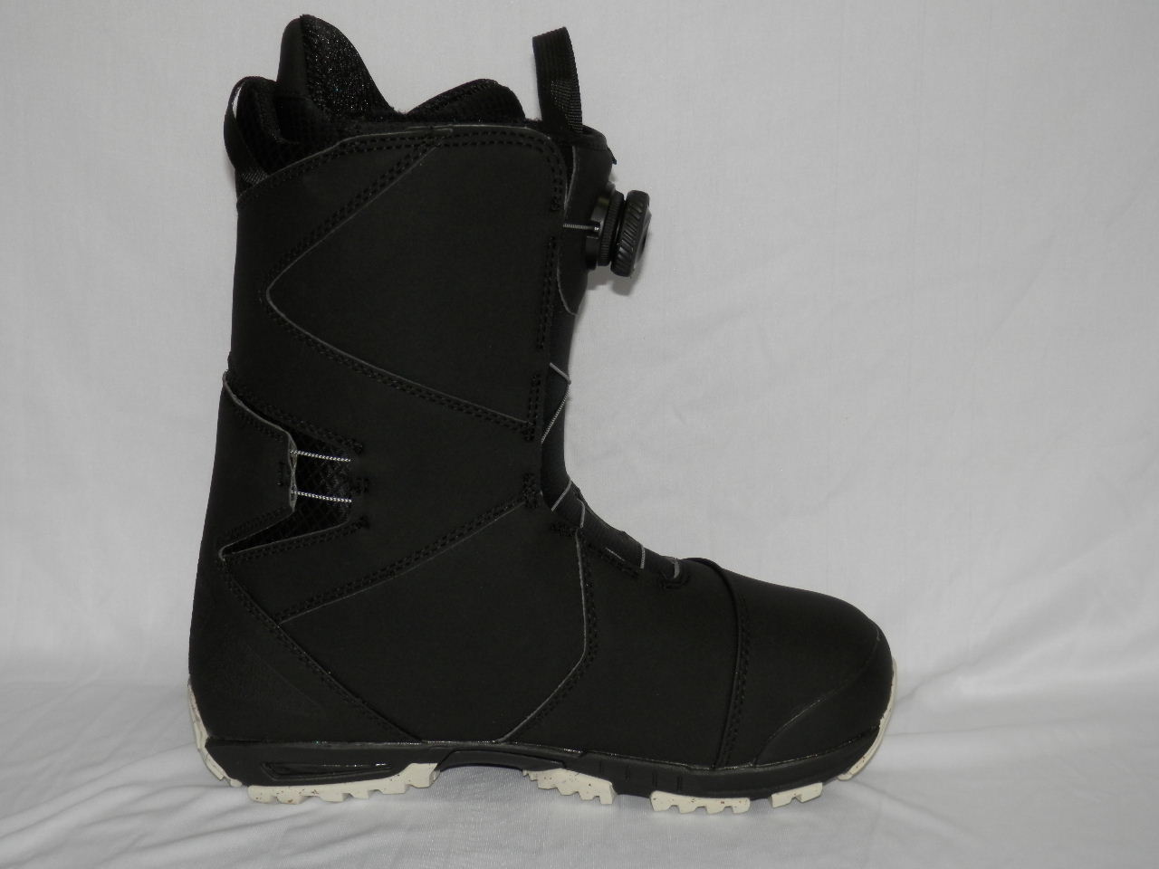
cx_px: 580
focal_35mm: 49
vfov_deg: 29.7
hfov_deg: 38.9
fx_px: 1641
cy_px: 434
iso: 100
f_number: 4
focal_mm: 8.9
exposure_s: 1/40
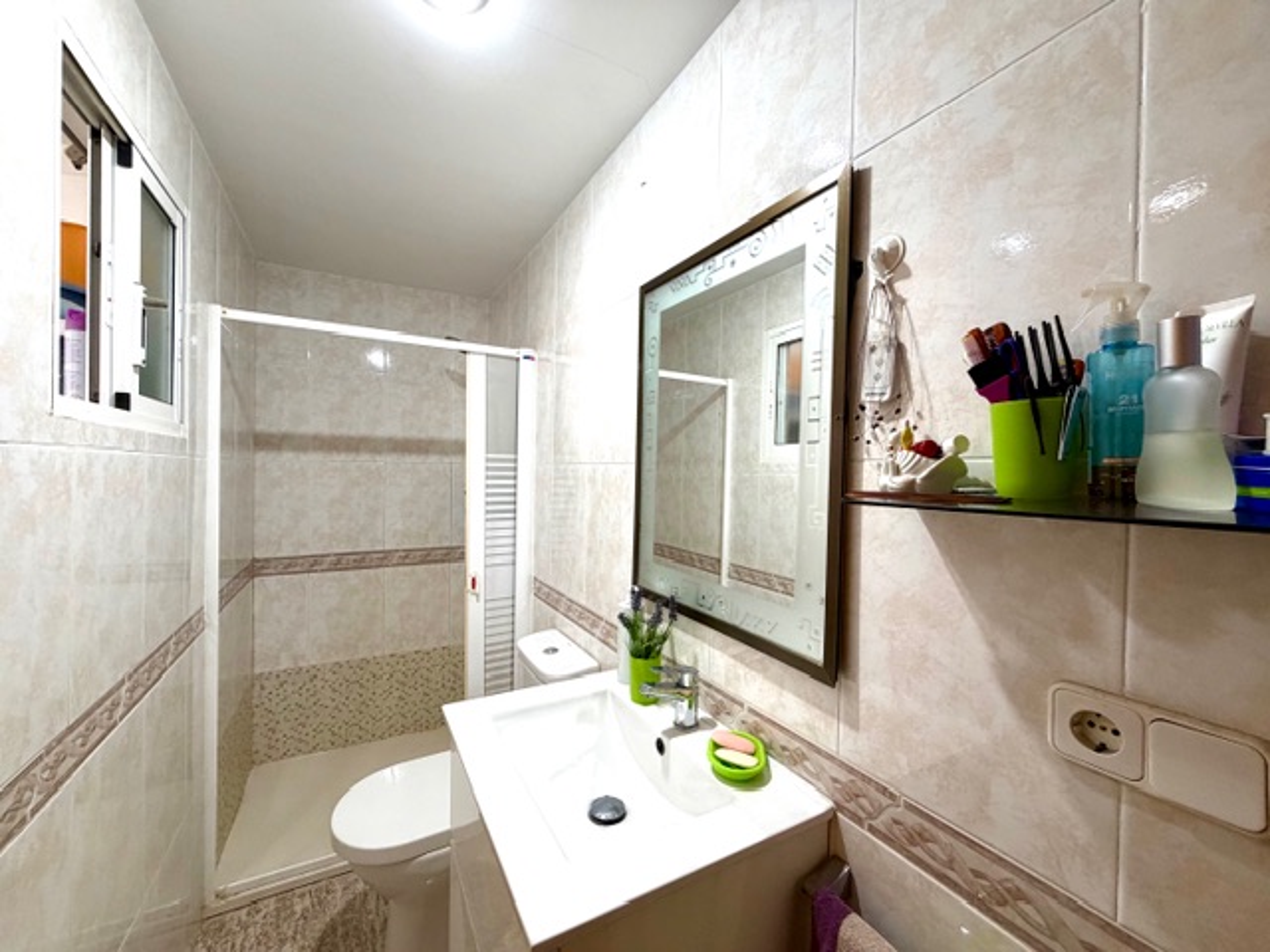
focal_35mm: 14
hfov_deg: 102.1
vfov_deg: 85.7
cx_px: 635
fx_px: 514
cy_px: 476
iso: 250
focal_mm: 2.22
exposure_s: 1/100
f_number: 2.2
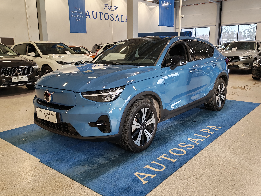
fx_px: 249
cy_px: 98
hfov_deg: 55.4
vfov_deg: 42.9
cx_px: 130
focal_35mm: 33
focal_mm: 6.12
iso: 151
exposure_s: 1/100
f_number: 1.9
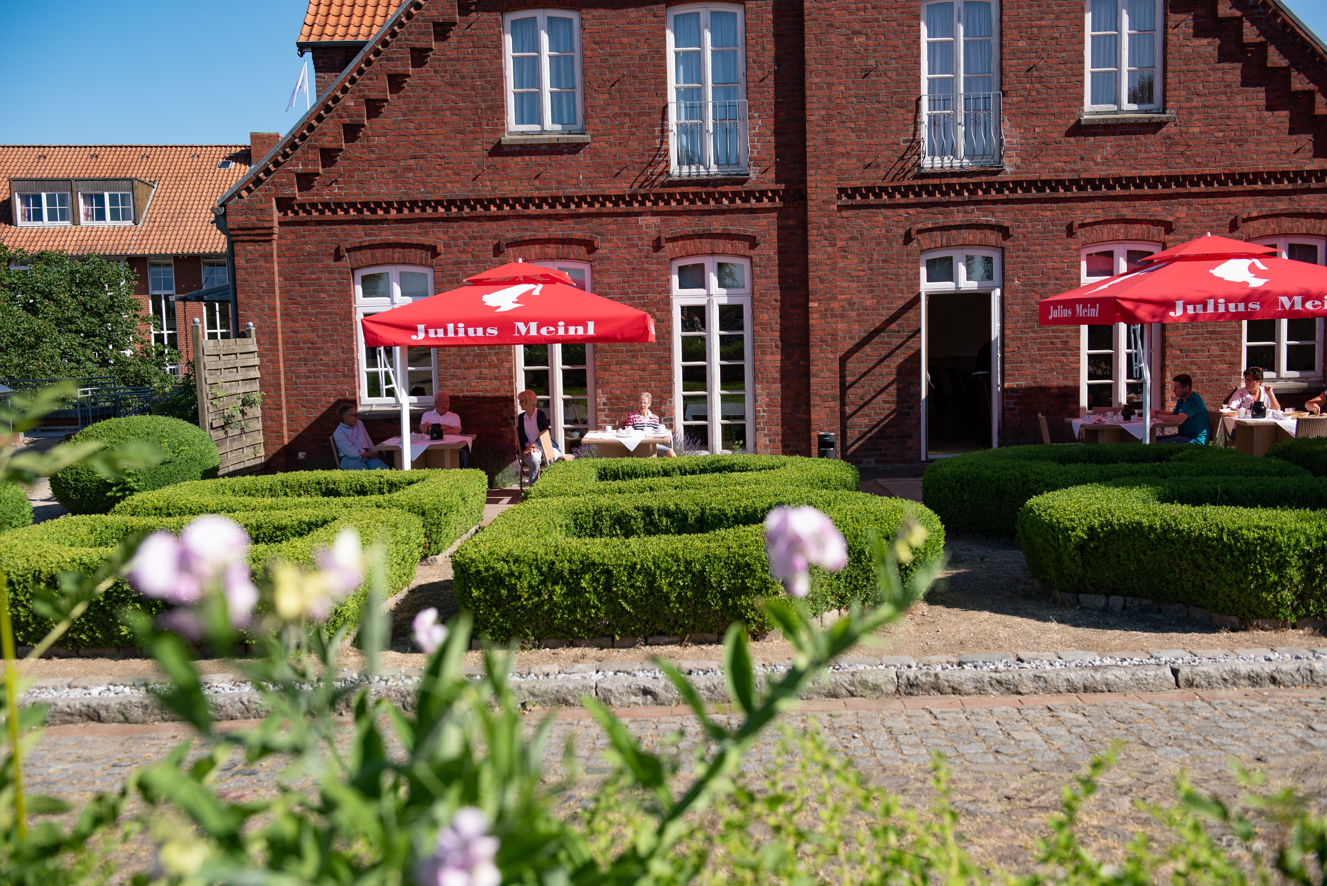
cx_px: 664
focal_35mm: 35
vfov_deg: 37.9
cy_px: 443
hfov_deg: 54.4
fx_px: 1291
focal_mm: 35
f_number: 4.5
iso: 160
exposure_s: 1/1000
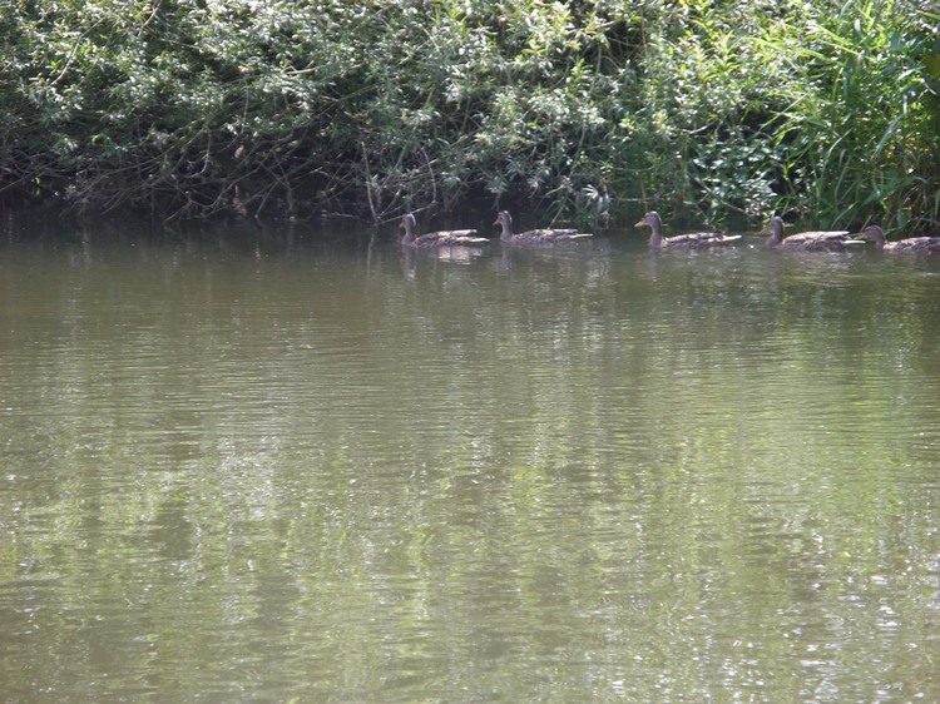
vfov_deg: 11.6
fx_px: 3475
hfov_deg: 15.4
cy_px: 352
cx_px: 470
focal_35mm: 128
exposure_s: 1/141
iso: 50
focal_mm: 21.3
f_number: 3.9
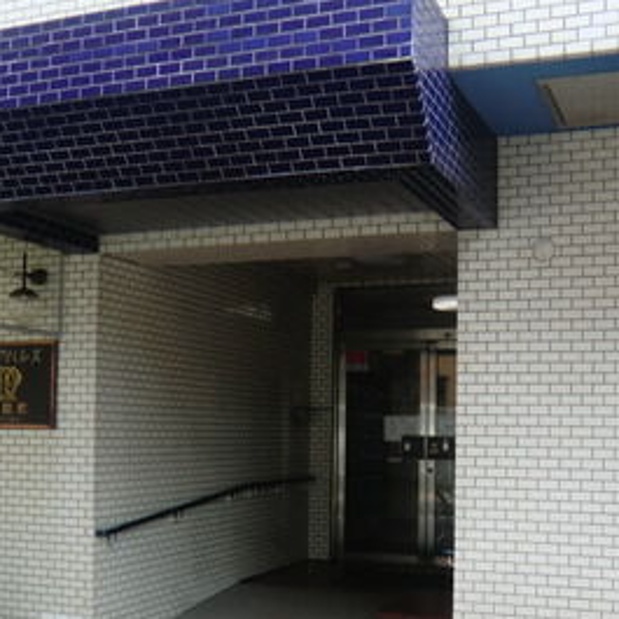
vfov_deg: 35.1
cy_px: 390
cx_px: 280
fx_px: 971
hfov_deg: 35.3
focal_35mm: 48
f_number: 3.2
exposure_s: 1/160
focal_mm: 4.3
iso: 64
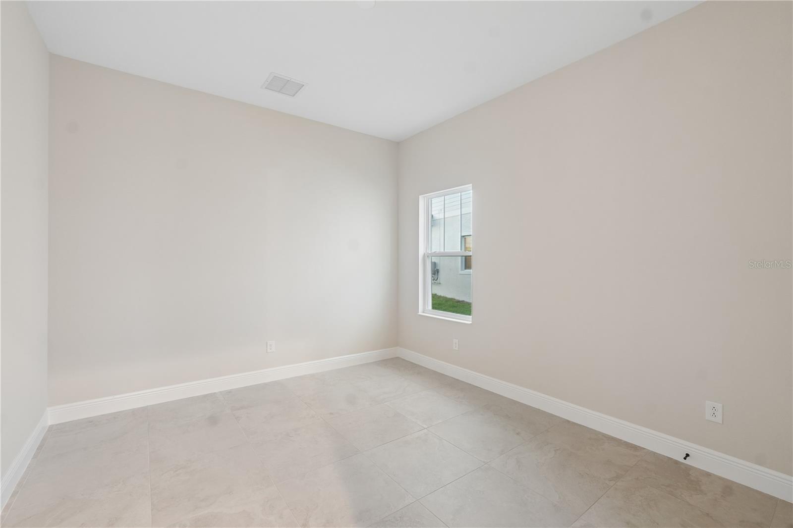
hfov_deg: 100.4
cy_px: 264
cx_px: 396
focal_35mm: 15
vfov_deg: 77.3
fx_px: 330
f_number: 8
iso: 400
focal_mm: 10
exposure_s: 1/2.5
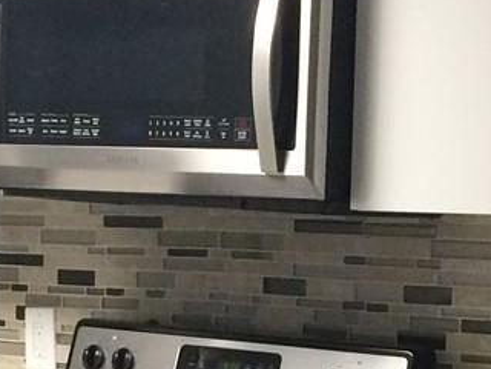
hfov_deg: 13.6
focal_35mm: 145
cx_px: 259
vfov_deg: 10.1
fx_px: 2057
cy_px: 435
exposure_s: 1/30
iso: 64
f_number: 2.2
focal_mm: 4.15
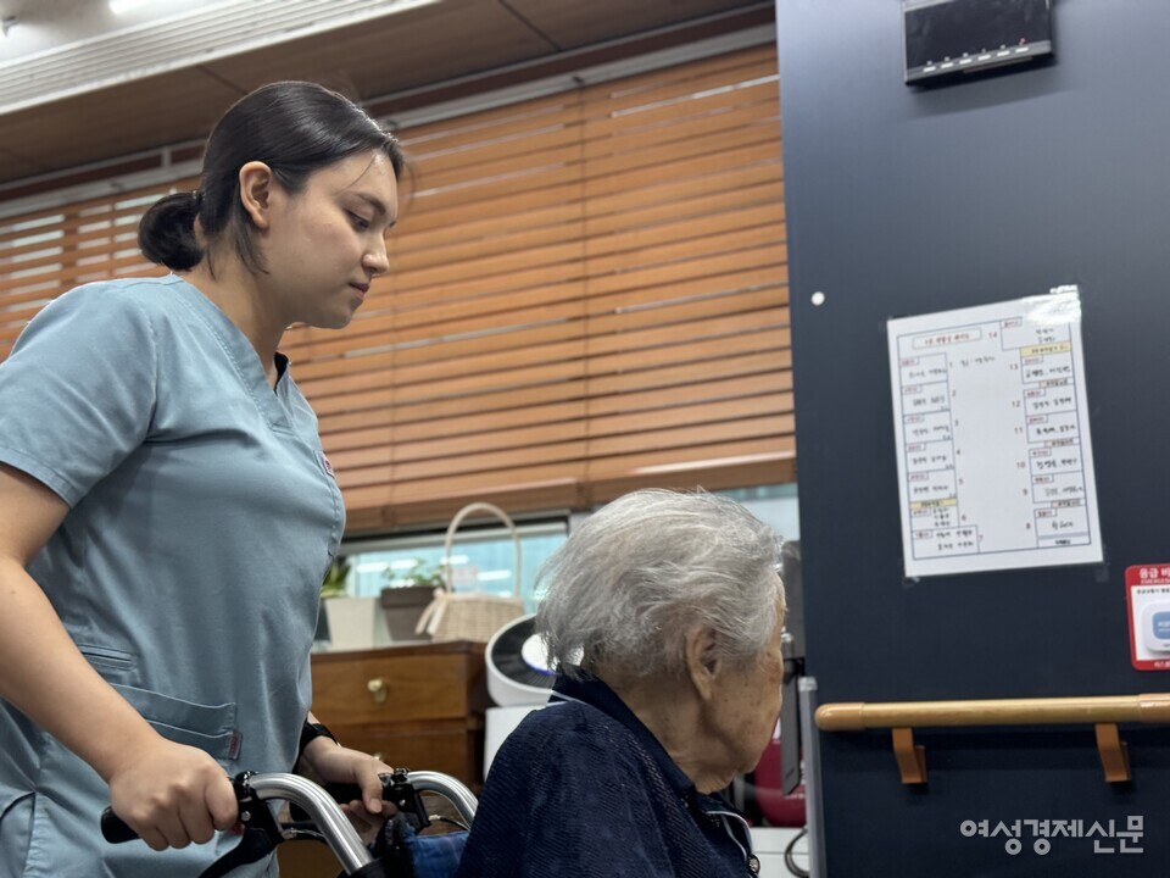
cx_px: 585
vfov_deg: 30.3
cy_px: 439
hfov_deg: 39.7
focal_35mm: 48
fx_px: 1622
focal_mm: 6.76
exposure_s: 1/60
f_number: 1.78
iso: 200
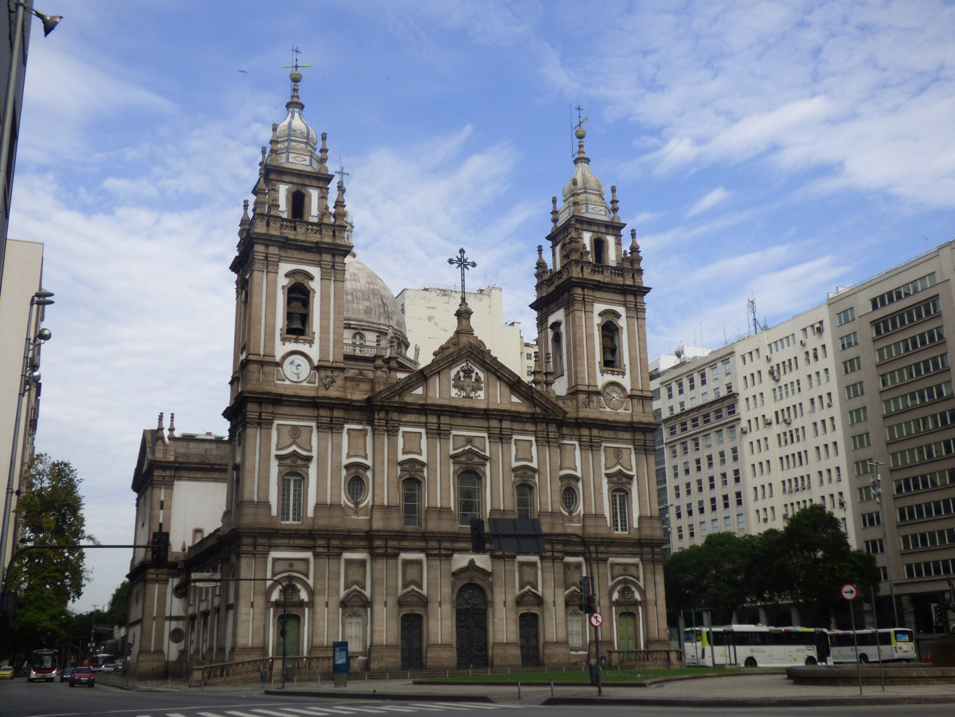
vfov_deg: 39.7
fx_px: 993
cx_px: 478
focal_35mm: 36
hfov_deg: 51.4
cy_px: 358
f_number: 3.4
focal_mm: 6.18
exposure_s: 1/800
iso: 100
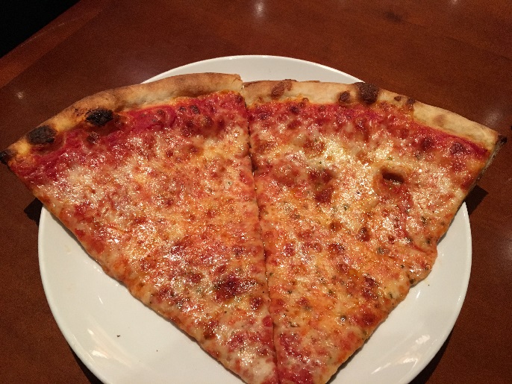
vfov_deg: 48.3
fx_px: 429
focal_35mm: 29
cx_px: 256
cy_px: 192
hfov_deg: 61.6
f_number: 2.2
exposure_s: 1/24
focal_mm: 4.15
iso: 200
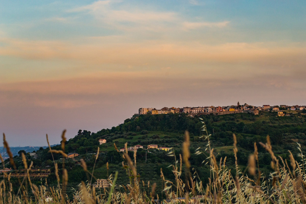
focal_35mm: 82
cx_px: 153
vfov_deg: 16.6
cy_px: 102
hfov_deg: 24.6
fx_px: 701
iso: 400
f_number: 11
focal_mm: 55
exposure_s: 1/50
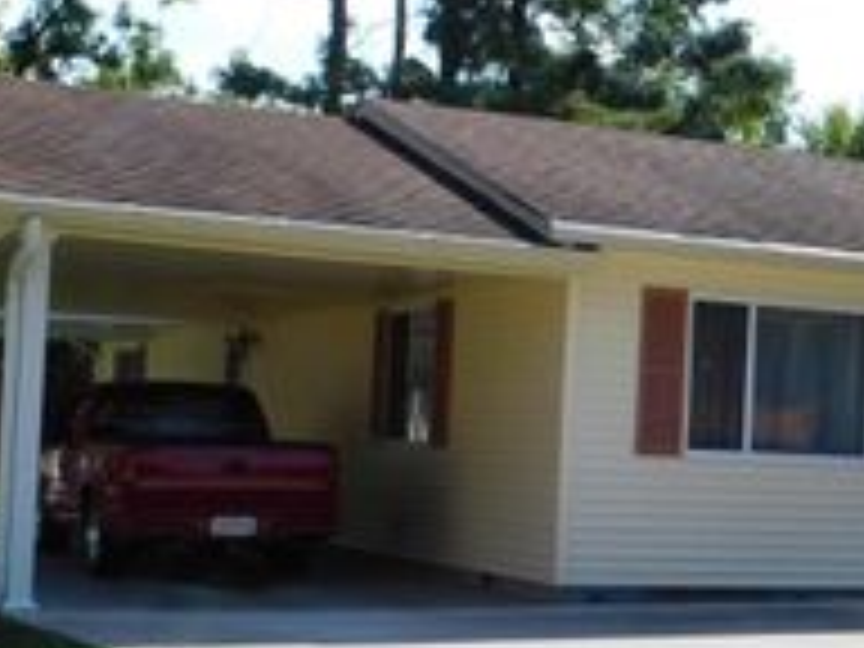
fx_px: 1947
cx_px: 806
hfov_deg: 24.2
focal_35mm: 78
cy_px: 394
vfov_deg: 18.9
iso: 125
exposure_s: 1/1000
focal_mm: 5.3
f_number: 3.2
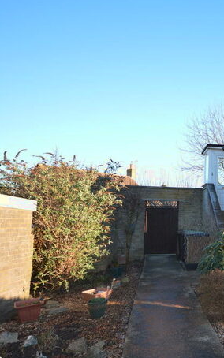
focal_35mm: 33
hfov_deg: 33.2
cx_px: 250
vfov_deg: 58.1
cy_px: 181
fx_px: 322
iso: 125
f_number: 4.8
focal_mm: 14
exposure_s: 1/125
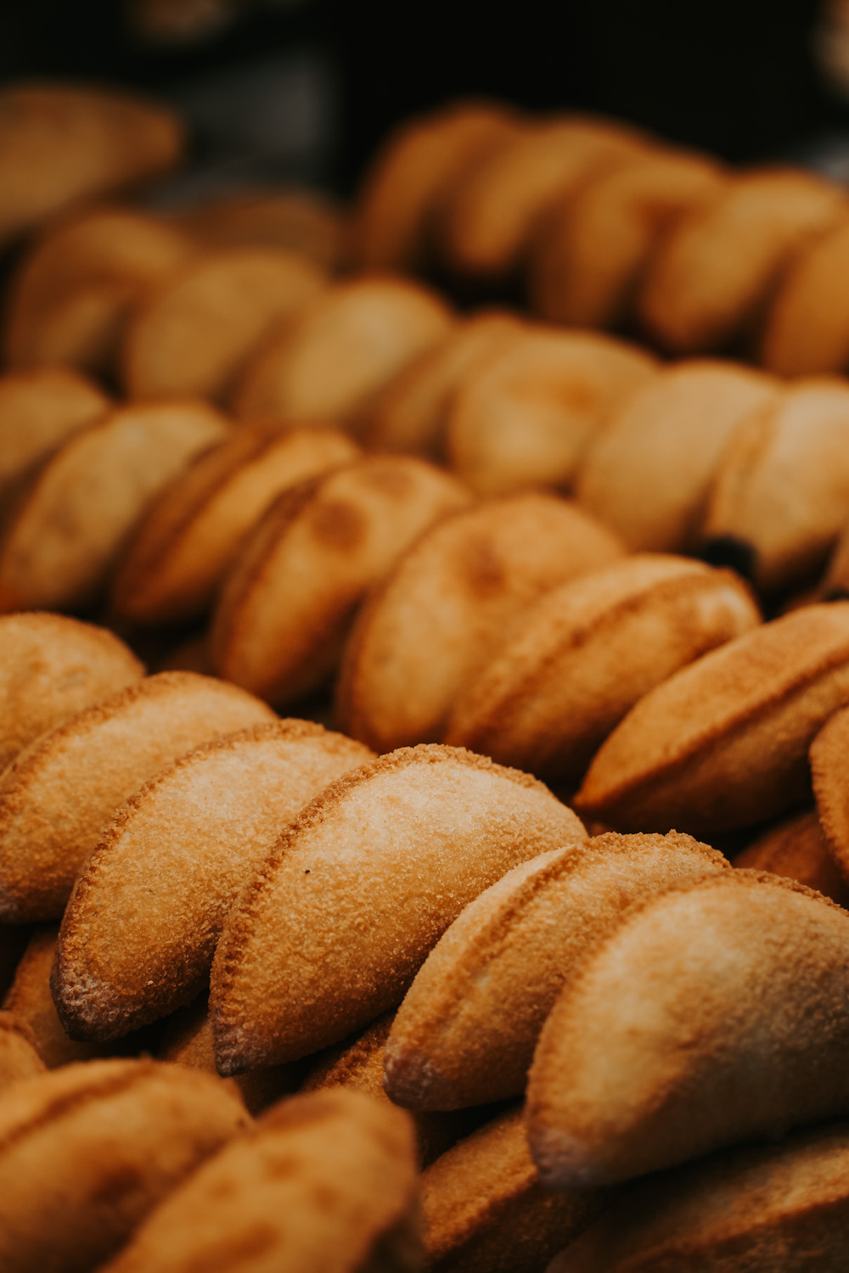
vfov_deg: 15.8
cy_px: 636
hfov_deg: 10.5
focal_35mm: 130
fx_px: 4598
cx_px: 424
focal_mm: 130
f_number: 5
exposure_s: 1/125
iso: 160
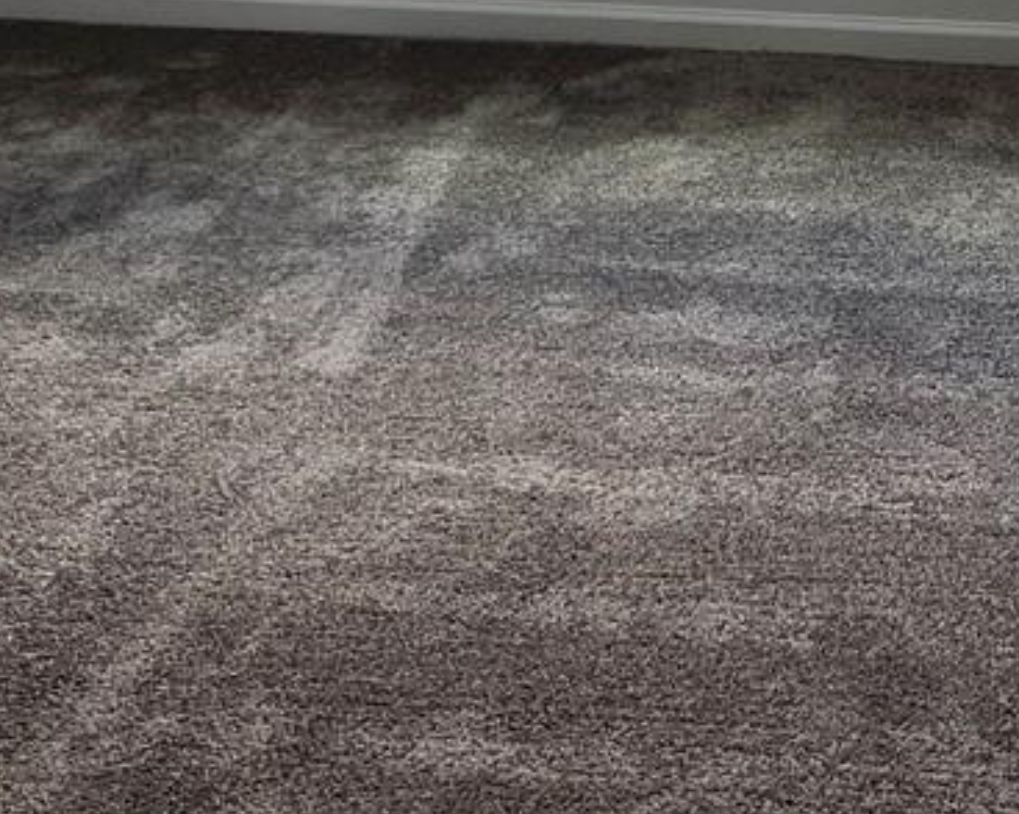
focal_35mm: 98
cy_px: -372
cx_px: 944
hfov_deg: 19.2
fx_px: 2953
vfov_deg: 14.7
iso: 50
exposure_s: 1/120
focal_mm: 5.4
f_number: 1.8
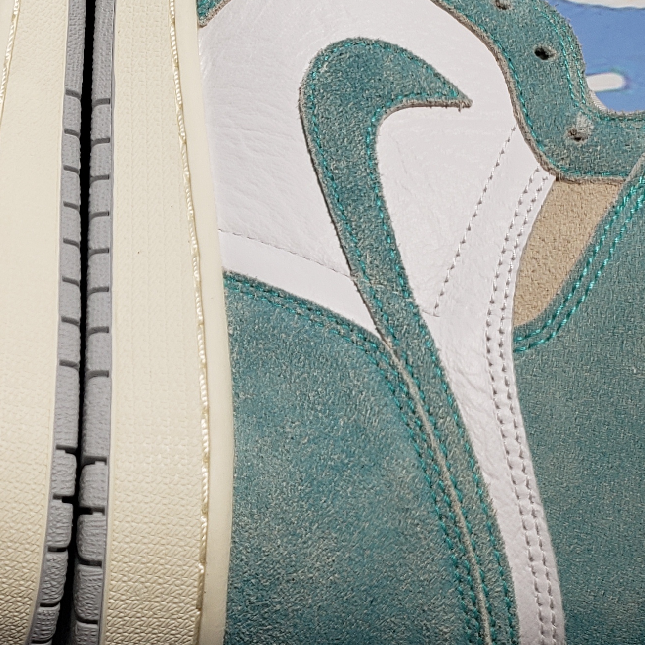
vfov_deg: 24.3
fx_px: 1497
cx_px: 5
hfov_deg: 23.3
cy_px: 248
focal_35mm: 71
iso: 50
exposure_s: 1/693
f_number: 1.5
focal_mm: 4.3
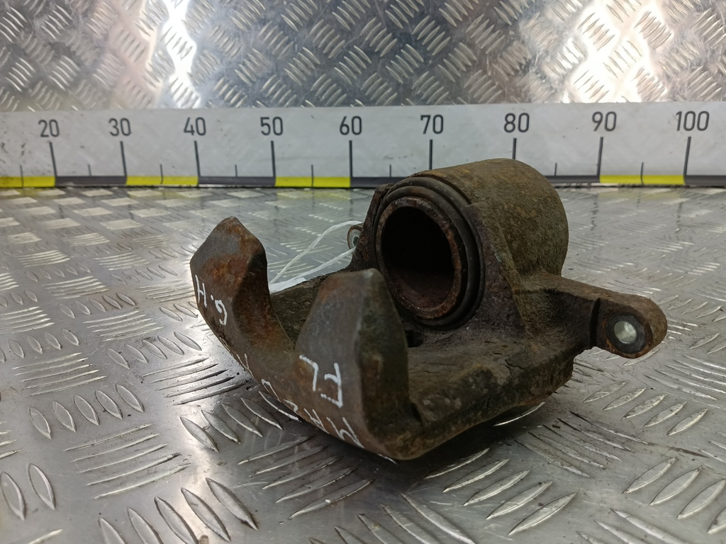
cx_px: 363
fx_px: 566
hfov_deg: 65.3
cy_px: 272
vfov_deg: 51.4
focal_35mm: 27
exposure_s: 1/50
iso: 124
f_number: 1.6
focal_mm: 4.11
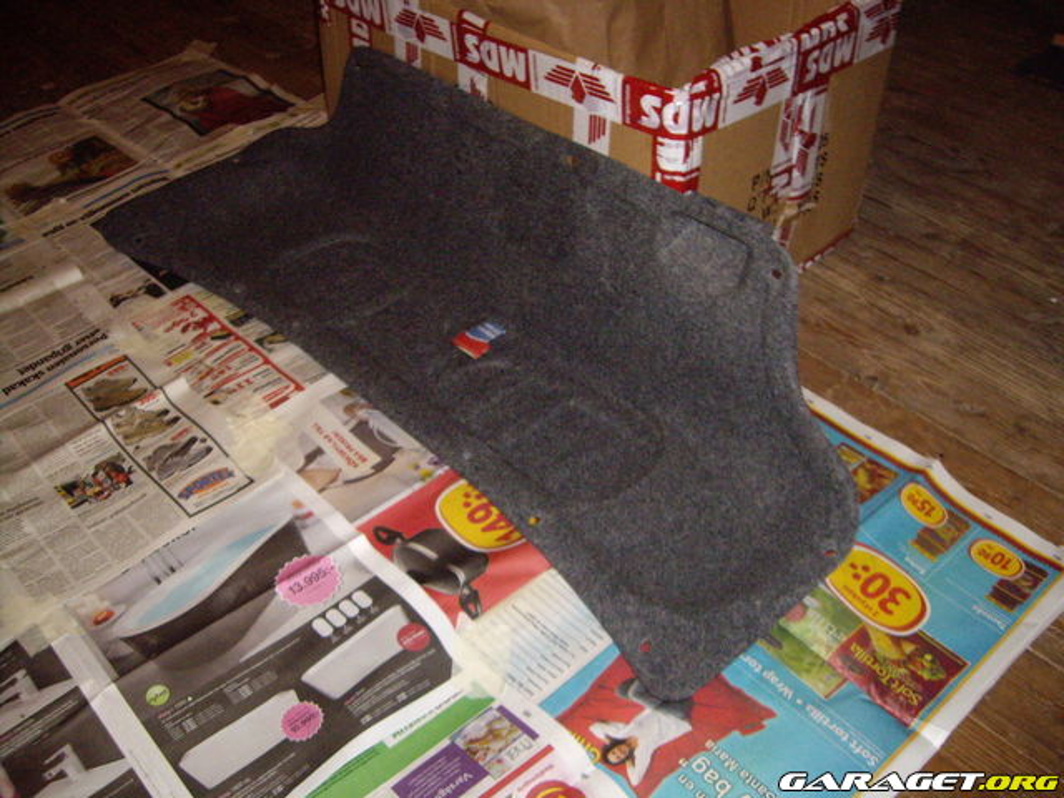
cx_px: 532
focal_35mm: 38
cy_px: 399
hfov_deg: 49.0
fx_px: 1168
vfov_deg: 37.7
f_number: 2.7
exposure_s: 1/40
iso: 400
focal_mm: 6.2
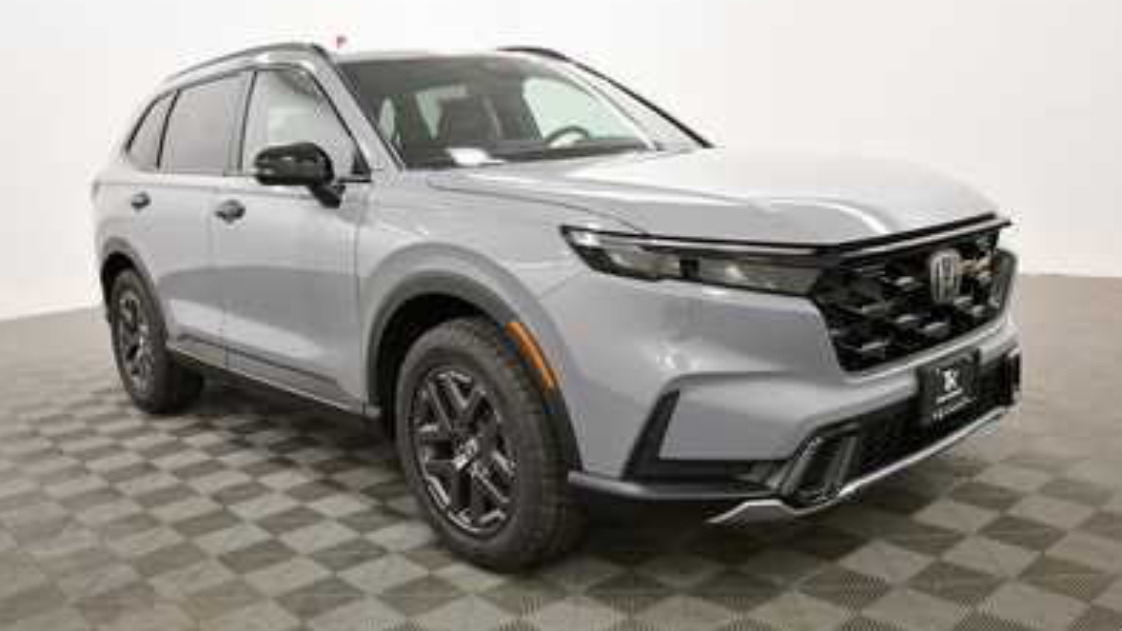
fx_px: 952
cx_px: 565
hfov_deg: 61.0
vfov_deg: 36.6
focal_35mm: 32
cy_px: 291
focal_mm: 20
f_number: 5.6
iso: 1250
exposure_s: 1/125
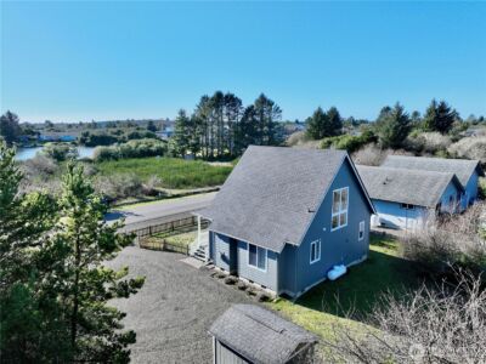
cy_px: 182
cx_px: 243
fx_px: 337
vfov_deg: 56.8
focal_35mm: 24
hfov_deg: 71.6
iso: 400
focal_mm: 12.29
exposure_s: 1/2500
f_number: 2.8
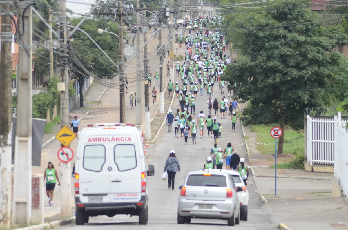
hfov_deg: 8.9
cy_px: 115
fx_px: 2242
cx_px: 174
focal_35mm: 232
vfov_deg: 5.9
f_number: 6.3
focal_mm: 155
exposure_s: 1/400
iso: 500
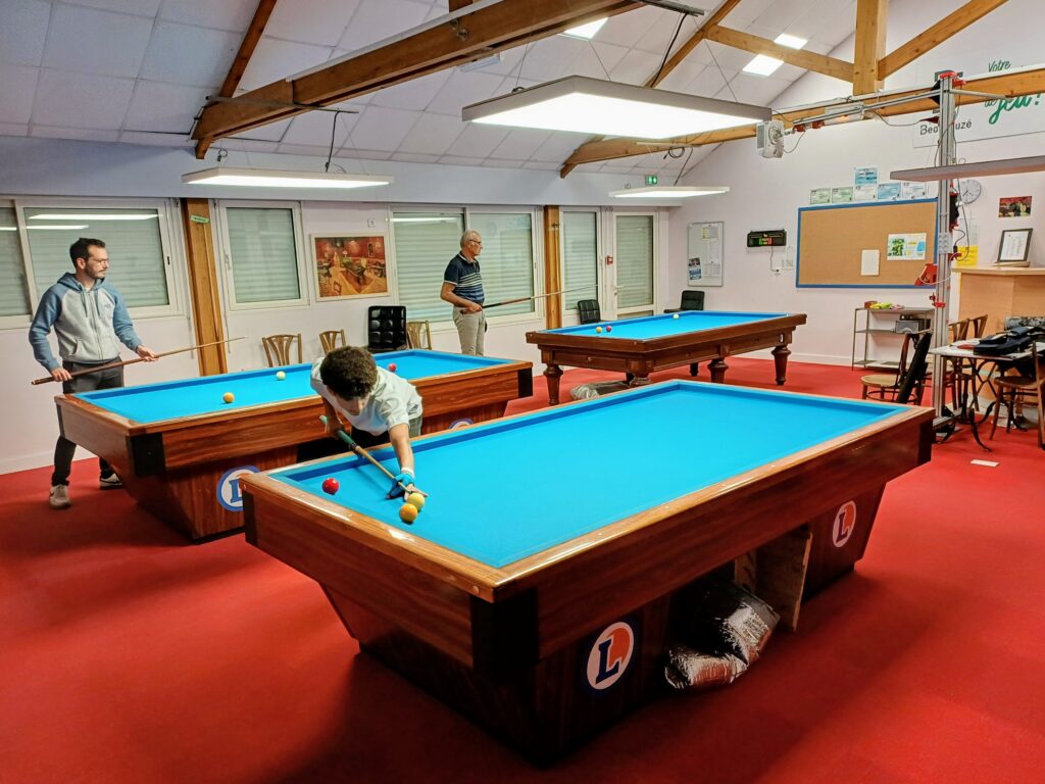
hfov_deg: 69.4
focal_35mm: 25
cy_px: 392
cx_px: 522
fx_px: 755
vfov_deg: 54.9
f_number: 1.8
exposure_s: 1/50
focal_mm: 4.65
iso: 250
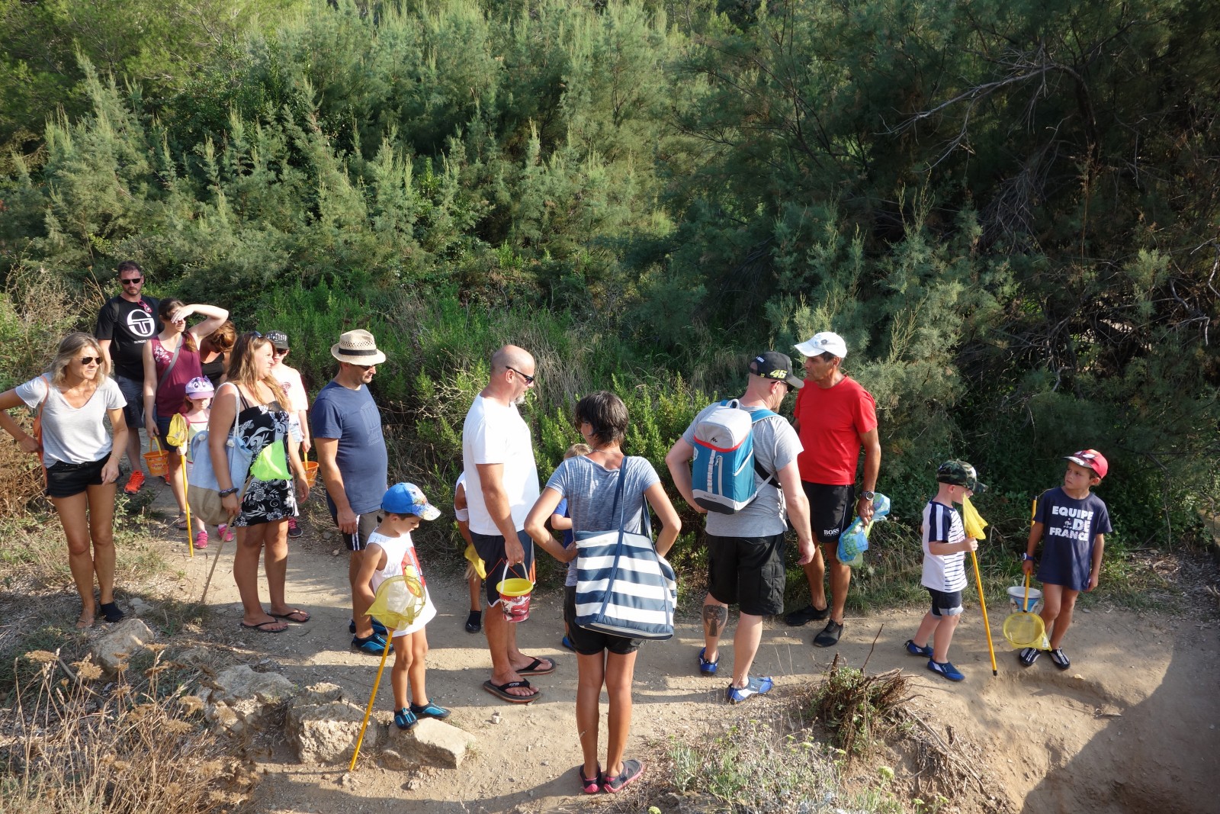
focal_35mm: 28
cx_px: 610
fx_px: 949
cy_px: 407
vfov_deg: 46.4
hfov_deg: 65.5
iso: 125
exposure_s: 1/160
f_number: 5.6
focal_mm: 10.4
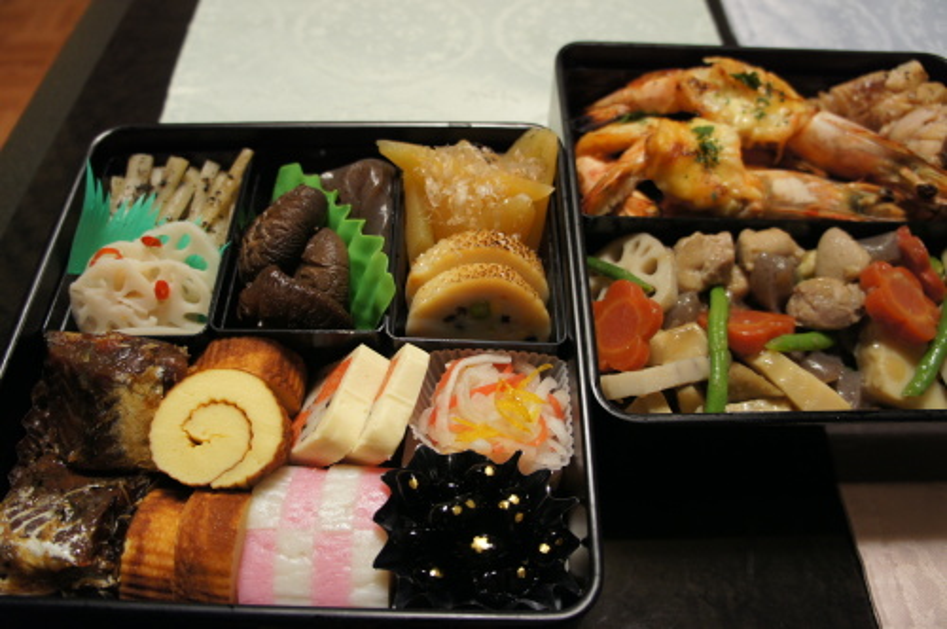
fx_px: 709
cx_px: 474
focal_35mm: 27
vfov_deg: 47.8
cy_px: 314
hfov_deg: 67.4
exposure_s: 1/30
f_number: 3.5
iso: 320
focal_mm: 18
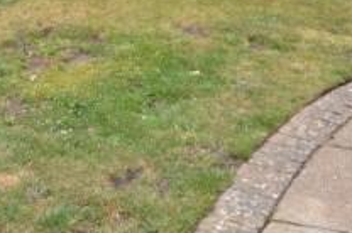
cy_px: -164
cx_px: 34
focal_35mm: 74
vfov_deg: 16.0
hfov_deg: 26.5
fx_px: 722
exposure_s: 1/200
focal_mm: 10
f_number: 7.1
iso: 100
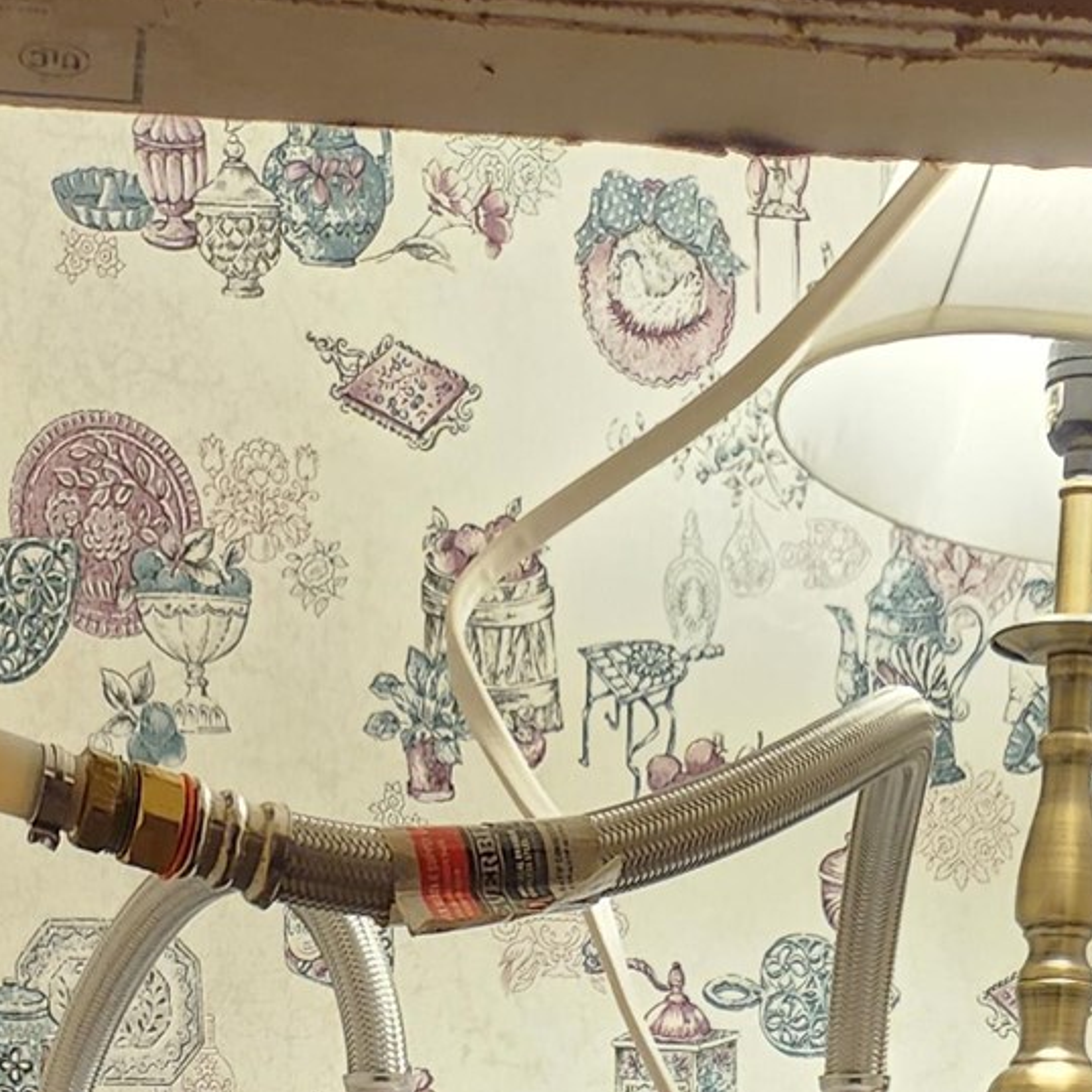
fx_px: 3105
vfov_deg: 15.4
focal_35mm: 87
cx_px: 698
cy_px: 2259
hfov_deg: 19.9
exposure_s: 1/120
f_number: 1.8
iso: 400
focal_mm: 5.4
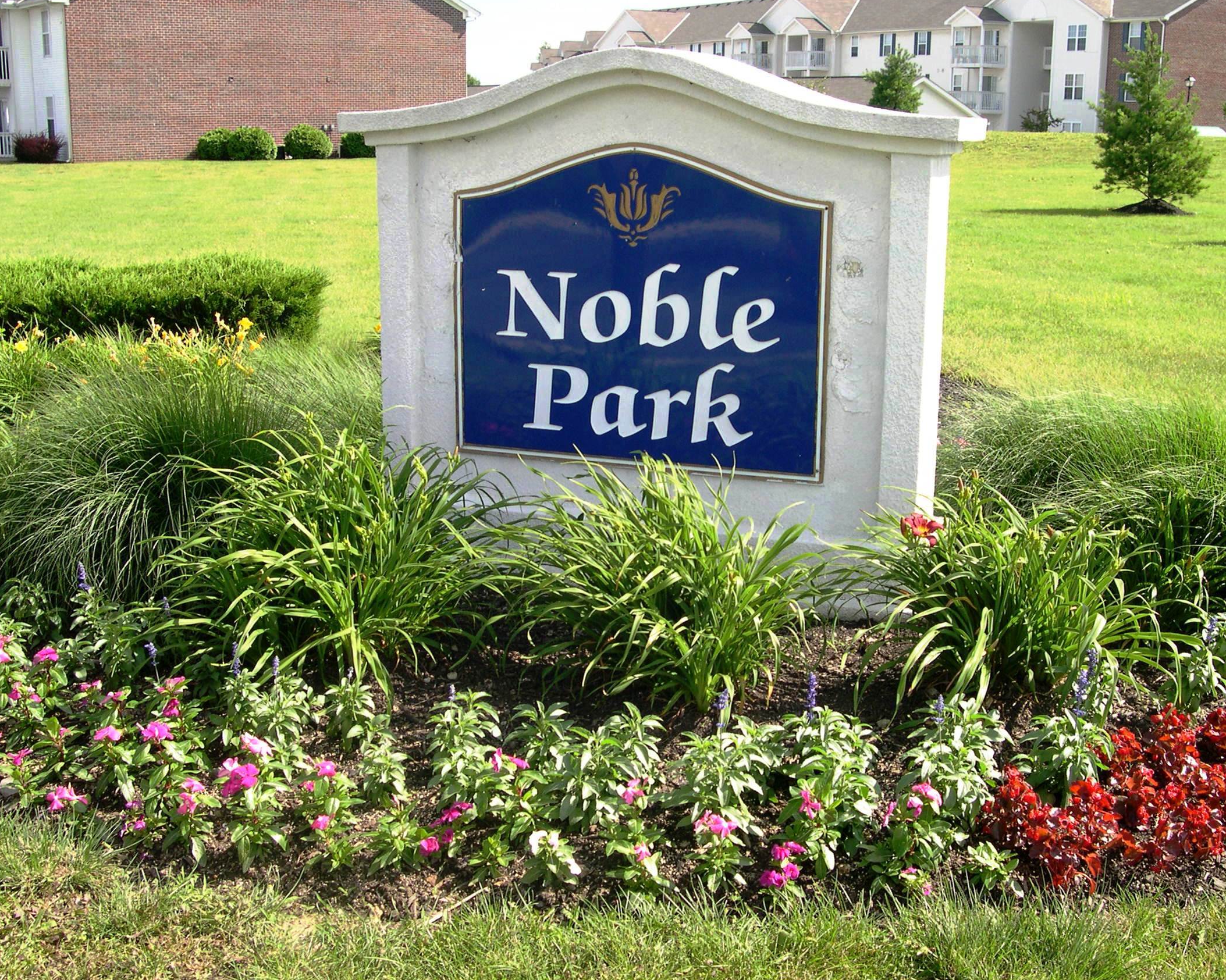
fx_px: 1451
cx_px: 620
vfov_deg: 37.3
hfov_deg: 45.8
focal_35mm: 40
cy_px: 489
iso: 100
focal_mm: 8
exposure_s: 1/88.5
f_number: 7.6
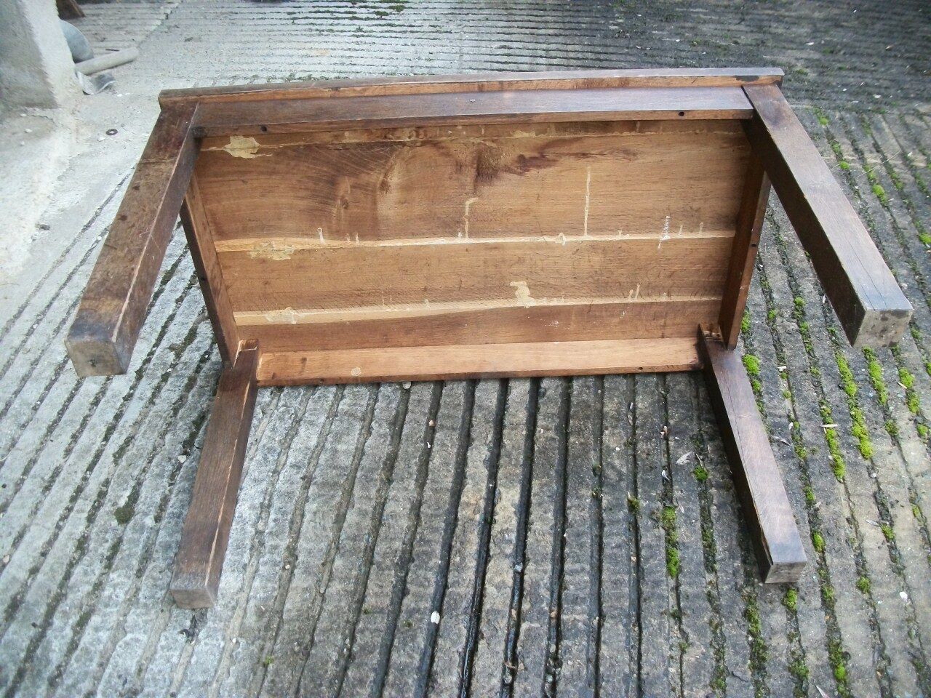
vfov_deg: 44.2
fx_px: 861
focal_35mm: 32
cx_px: 466
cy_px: 349
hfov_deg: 56.8
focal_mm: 5.7
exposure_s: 1/30
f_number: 2.9
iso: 250
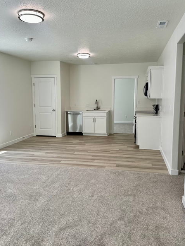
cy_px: 118
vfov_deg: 61.6
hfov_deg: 48.2
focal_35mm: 29
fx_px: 207
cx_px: 91
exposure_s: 1/162
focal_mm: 6.86
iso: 80
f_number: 1.78
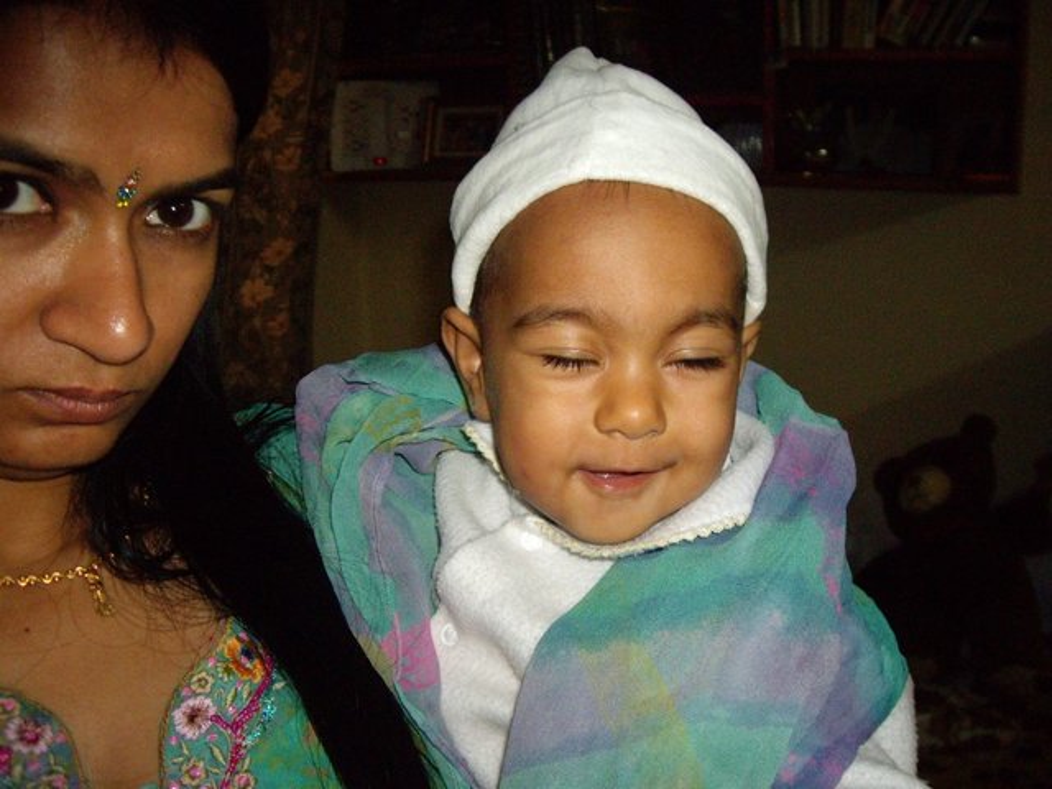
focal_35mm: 38
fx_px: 1155
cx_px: 526
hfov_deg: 49.0
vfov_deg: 37.7
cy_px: 394
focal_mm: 6.2
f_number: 2.7
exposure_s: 1/40
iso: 400
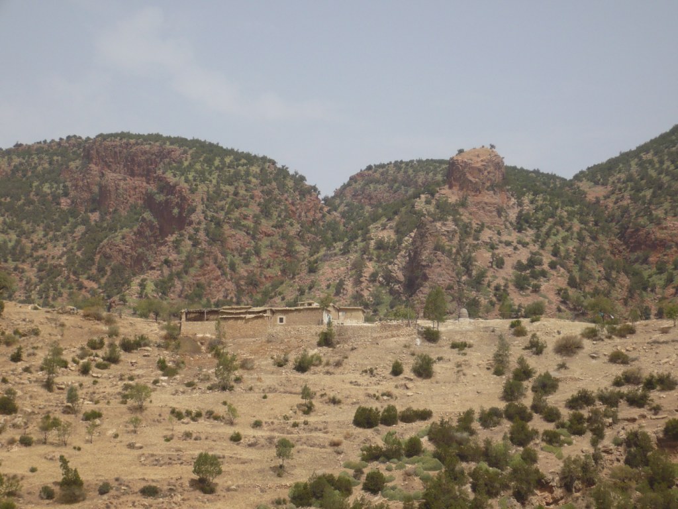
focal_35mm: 105
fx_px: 2057
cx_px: 339
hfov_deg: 18.7
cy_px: 254
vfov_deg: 14.1
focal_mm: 17.4
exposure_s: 1/640
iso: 100
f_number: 5
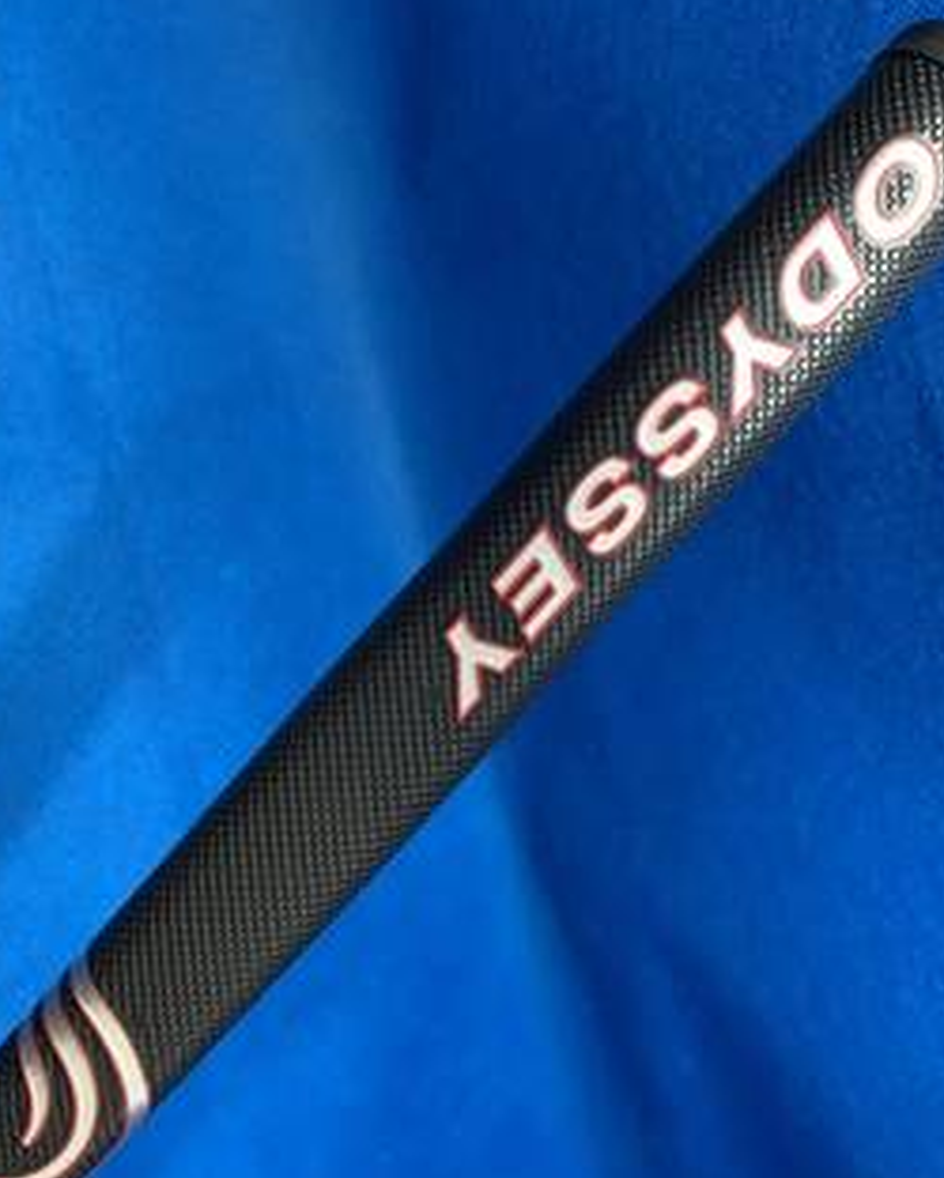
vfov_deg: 46.8
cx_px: 385
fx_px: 1361
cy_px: 563
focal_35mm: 39
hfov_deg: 38.1
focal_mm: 4.25
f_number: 1.8
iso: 125
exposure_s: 1/60
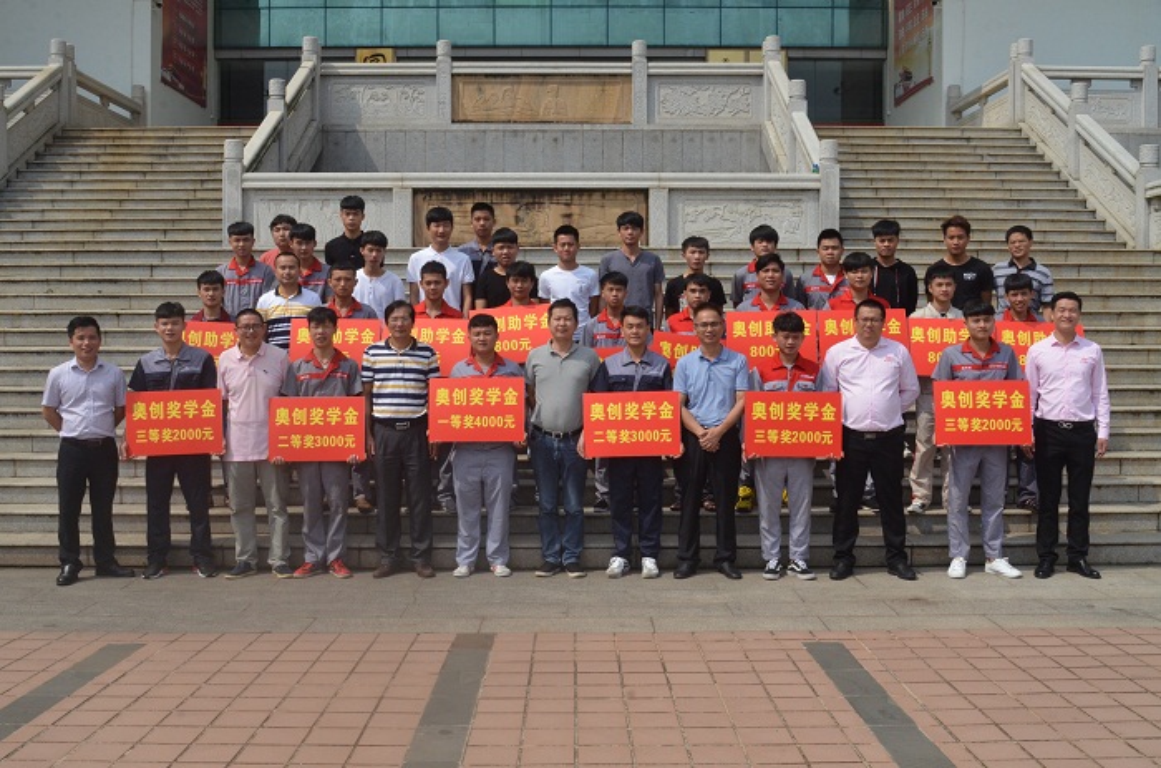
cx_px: 580
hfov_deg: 51.4
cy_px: 384
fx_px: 1206
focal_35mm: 38
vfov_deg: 35.3
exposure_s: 1/800
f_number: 14
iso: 800
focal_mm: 25
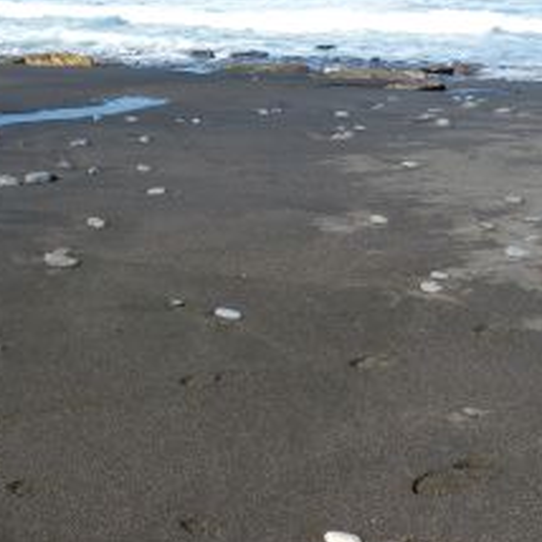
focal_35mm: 66
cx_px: 8
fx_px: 1169
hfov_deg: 24.9
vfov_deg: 25.7
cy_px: 118
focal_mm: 5.8
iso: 100
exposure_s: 1/800
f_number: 4
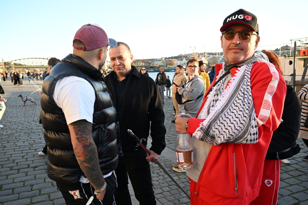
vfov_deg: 44.3
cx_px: 154
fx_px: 252
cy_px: 102
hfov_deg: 62.8
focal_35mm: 30
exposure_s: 1/500
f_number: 5
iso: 800
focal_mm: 29.5
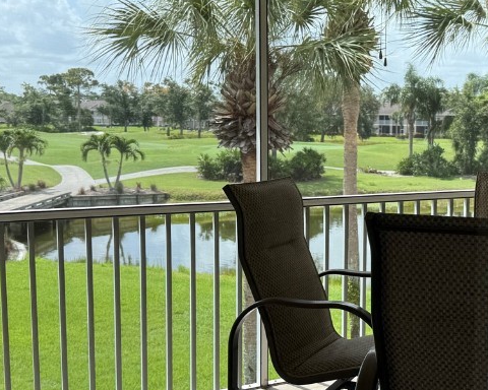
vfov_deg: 30.2
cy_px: 210
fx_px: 722
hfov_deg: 36.7
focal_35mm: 50
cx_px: 352
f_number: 1.78
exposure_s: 1/1689
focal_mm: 6.76
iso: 80
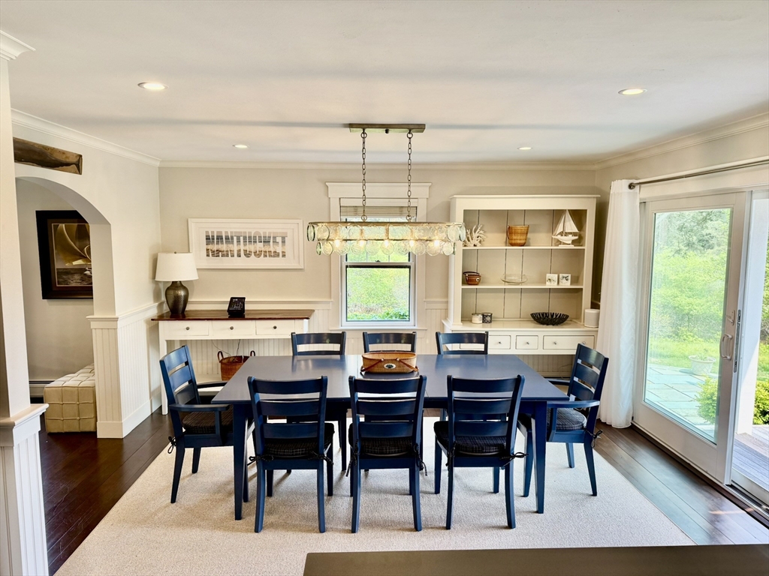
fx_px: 533
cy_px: 288
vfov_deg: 56.8
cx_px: 384
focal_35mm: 24
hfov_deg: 71.6
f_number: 1.78
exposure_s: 1/231
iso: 125
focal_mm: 6.76
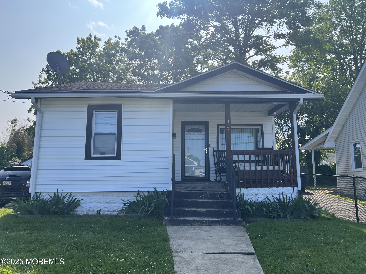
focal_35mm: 26
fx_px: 275
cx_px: 183
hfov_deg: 67.3
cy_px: 137
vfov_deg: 53.1
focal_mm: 5.7
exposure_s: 1/2841
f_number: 1.5
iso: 50
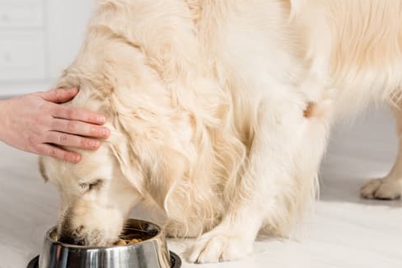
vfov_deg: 21.9
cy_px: 144
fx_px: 692
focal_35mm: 62
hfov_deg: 32.2
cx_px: 154
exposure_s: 1/160
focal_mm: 50
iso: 80
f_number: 4
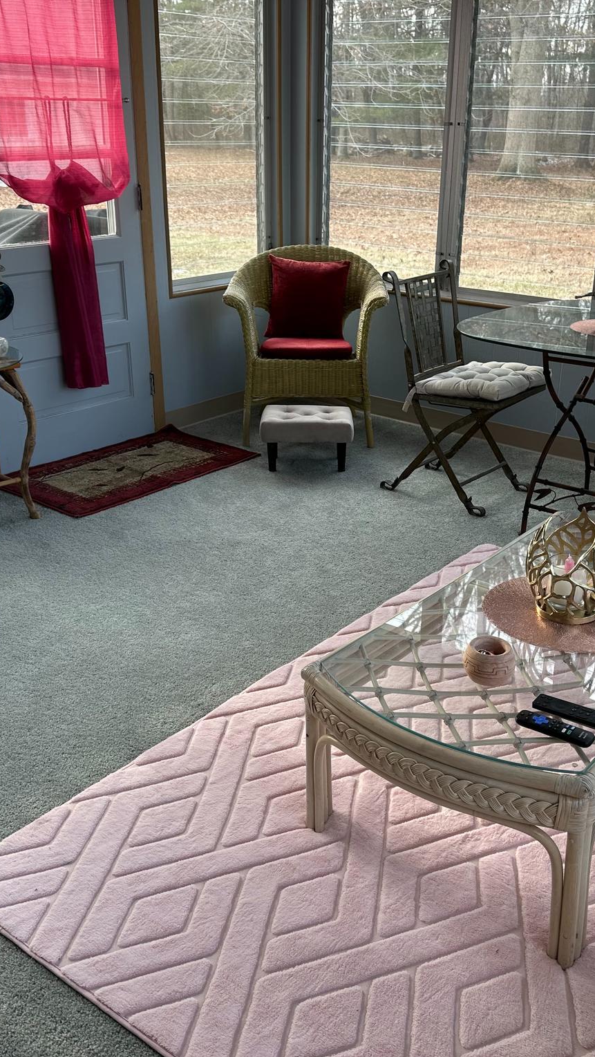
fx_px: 981
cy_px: 529
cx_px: 349
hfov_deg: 33.6
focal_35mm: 35
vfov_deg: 56.6
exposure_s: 1/121
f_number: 1.78
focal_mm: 6.86
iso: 64
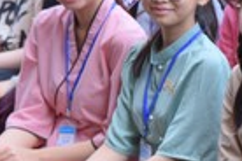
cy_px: 151
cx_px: 524
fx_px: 2716
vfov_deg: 3.4
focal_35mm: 404
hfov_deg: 5.0
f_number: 5.6
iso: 100
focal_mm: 86
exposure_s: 1/100
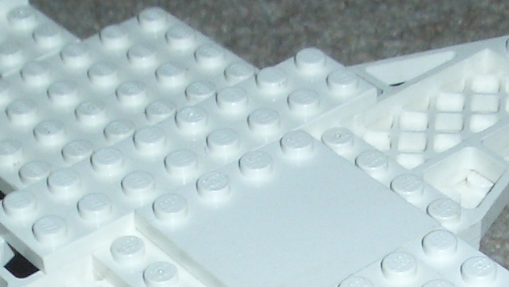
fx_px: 1877
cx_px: 261
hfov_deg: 15.4
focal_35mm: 139
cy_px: 366
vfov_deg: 8.6
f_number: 4.3
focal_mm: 5.8
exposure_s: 1/60
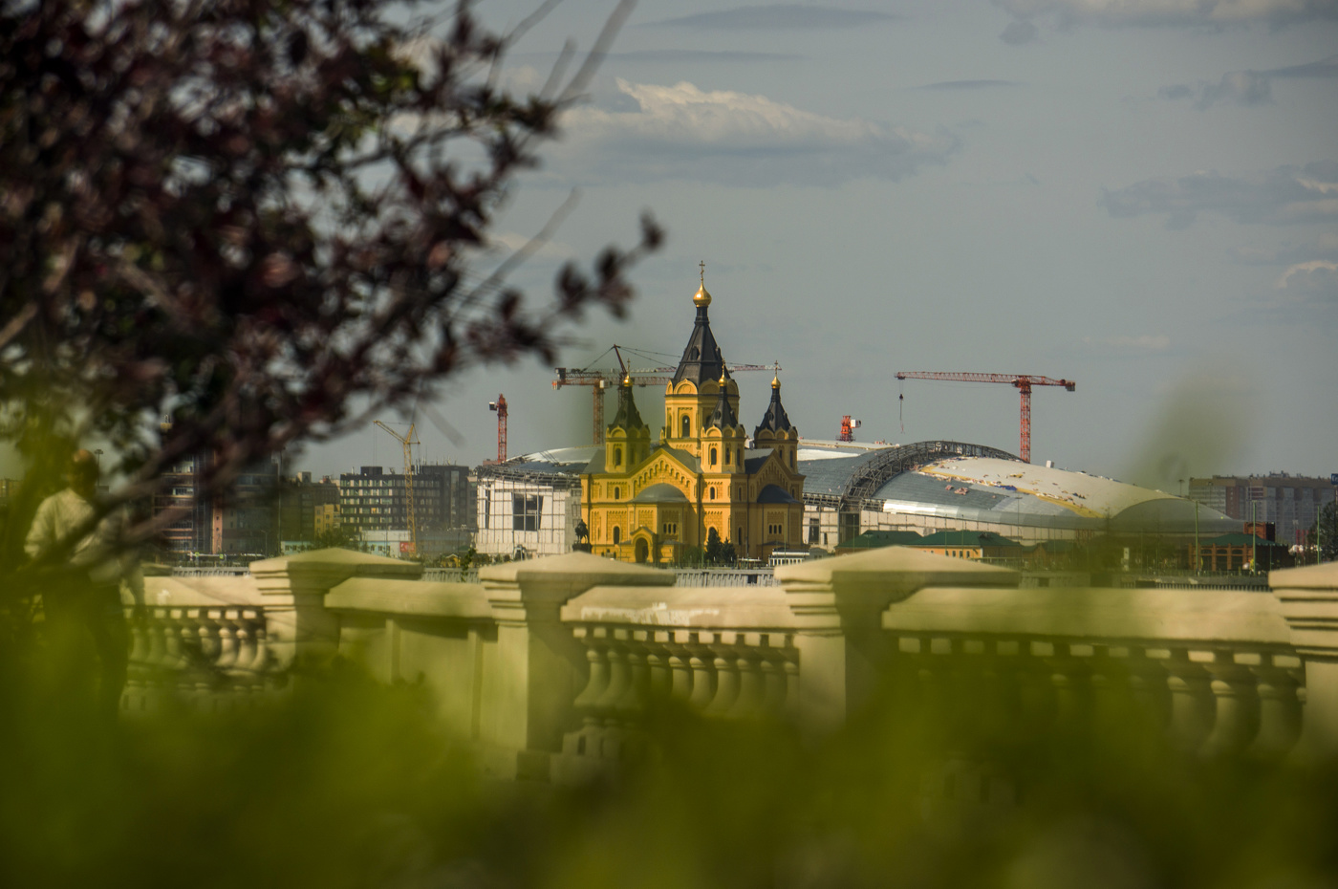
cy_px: 444
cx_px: 669
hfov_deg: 11.2
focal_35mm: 183
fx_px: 6794
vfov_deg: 7.5
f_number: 7.1
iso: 100
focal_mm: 122
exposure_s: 1/100
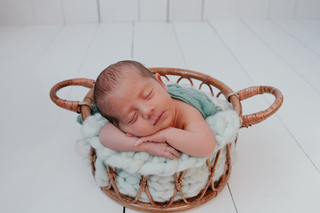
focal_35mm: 33
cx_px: 160
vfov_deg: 40.0
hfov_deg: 57.2
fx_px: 293
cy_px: 106
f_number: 2.8
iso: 1250
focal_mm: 22
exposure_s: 1/160
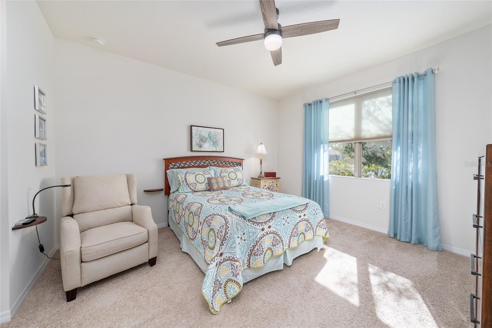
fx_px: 178
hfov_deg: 108.3
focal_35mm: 13
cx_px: 246
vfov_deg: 85.4
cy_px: 164
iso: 250
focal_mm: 13
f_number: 7.1
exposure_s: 1/50
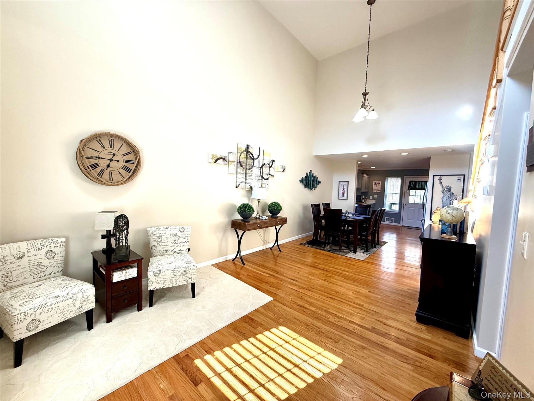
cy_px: 200
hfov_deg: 102.1
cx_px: 267
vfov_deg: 85.7
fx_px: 216
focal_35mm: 14
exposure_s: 1/120
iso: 125
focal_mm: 2.22
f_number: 2.2
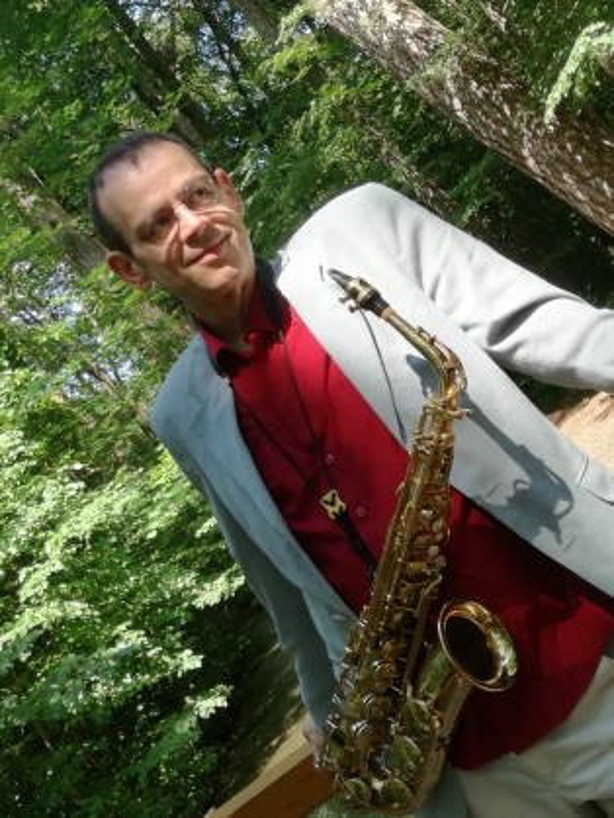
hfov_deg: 28.6
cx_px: 307
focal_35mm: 51
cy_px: 409
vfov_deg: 37.5
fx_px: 1205
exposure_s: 1/200
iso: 50
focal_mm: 3.79
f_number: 2
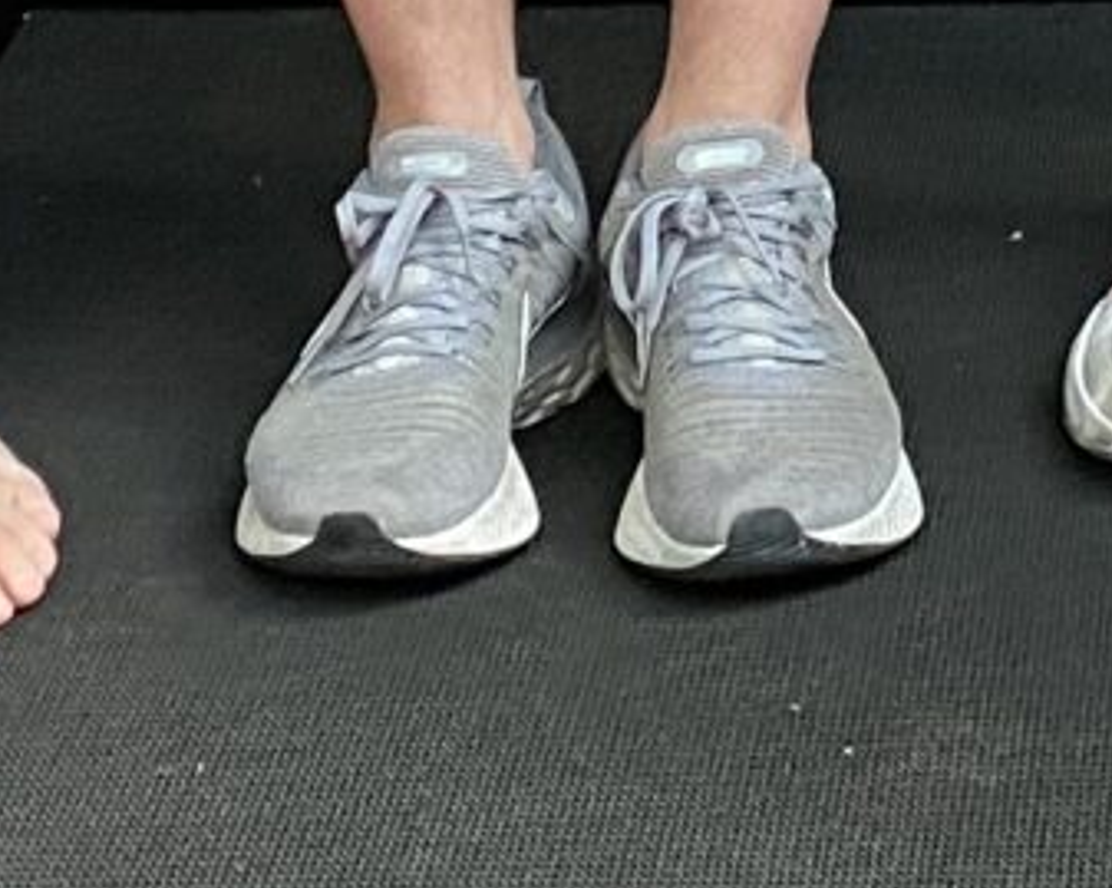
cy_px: -1601
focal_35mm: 193
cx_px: 1290
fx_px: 6346
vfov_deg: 7.3
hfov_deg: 9.9
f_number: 1.8
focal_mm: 4.25
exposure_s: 1/97
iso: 125
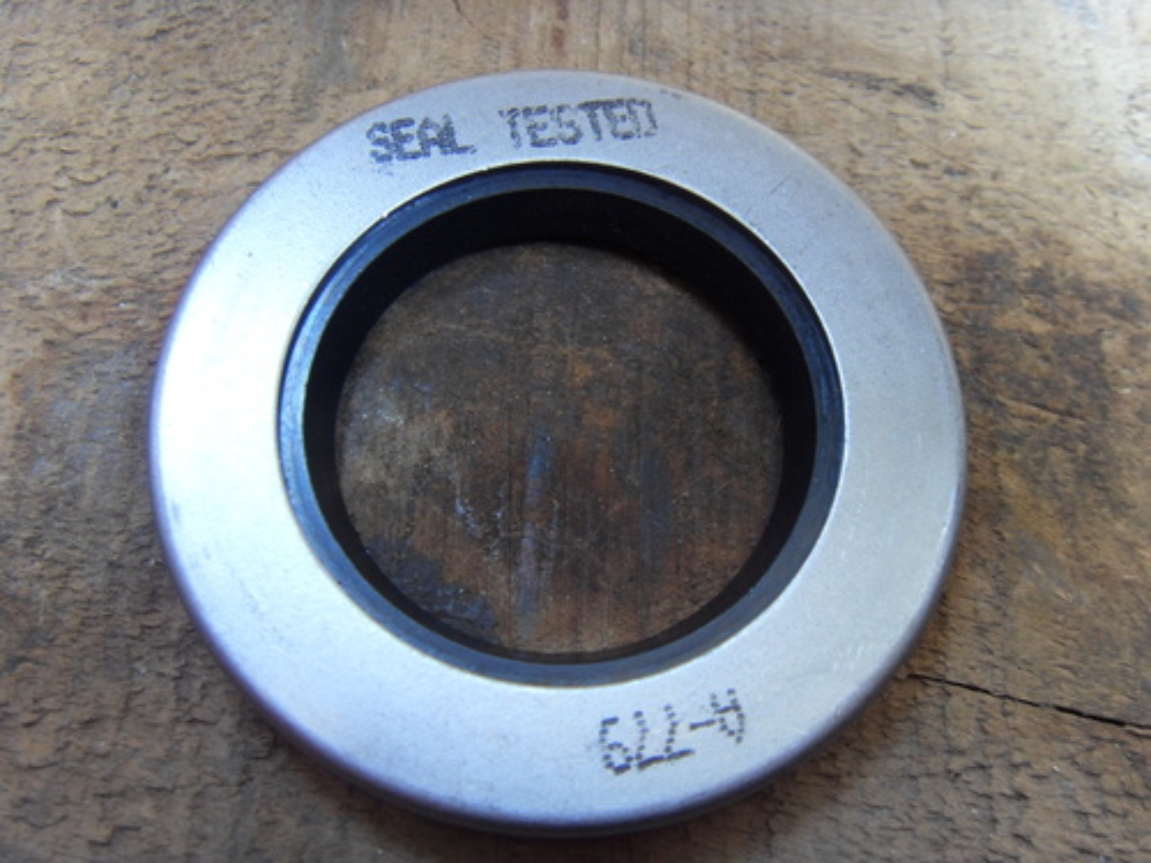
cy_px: 432
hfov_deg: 47.9
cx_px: 576
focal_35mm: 39
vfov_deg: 36.8
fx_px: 1297
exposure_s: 1/4
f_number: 3.5
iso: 200
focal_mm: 6.6
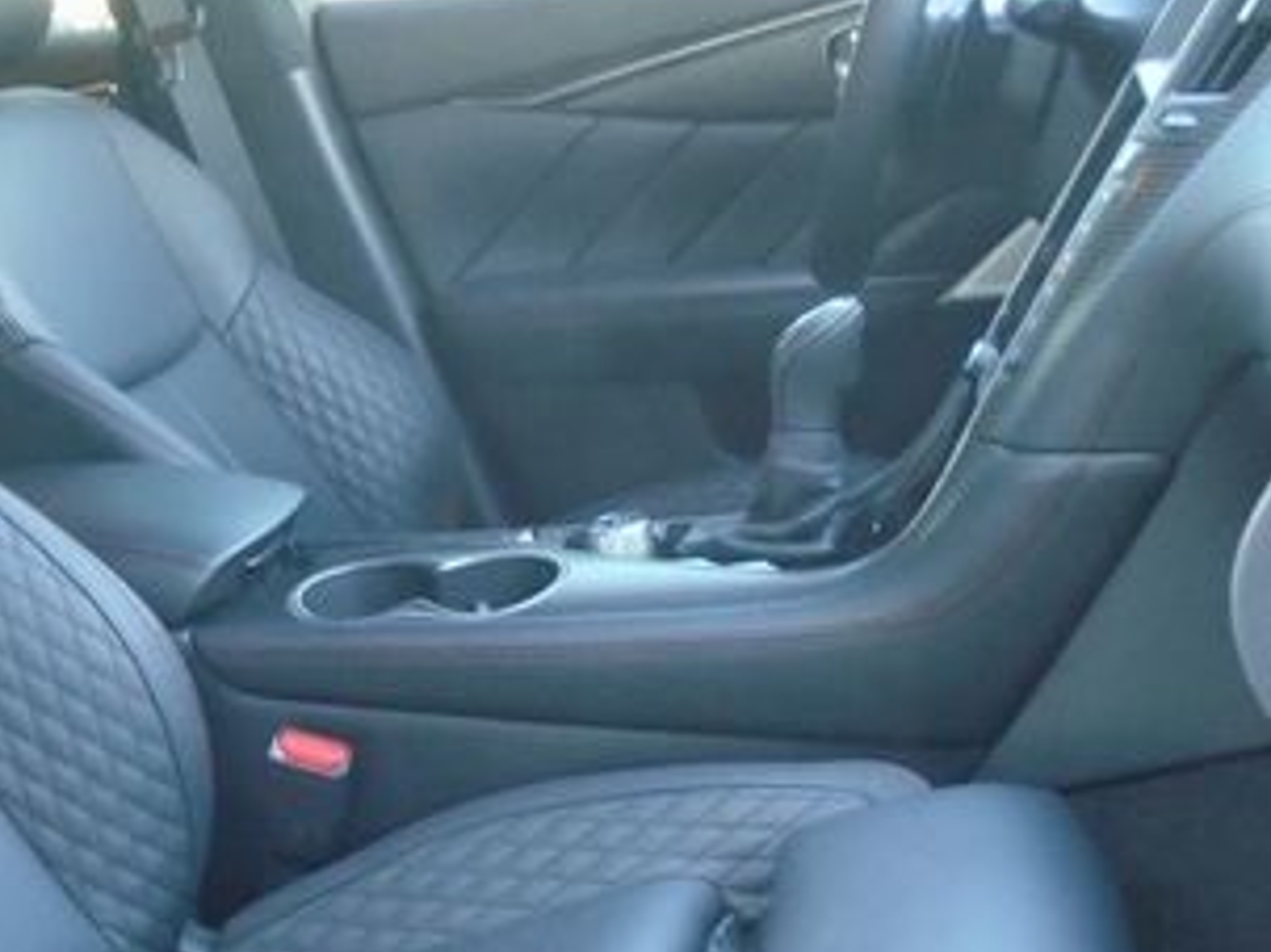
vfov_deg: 26.1
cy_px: 751
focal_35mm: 55
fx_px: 2019
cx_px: 398
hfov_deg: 34.5
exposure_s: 1/25
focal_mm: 4.6
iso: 400
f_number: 3.2
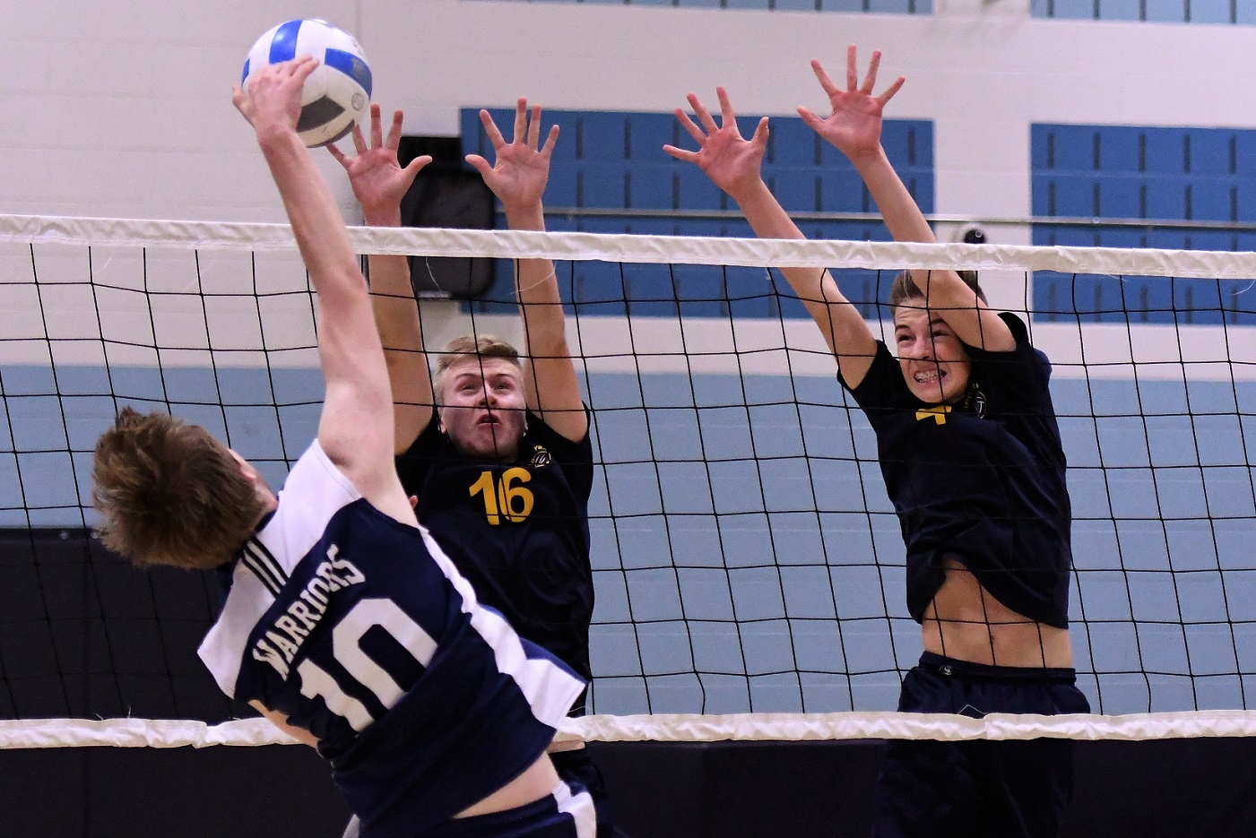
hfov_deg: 15.9
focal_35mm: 129
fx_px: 4502
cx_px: 628
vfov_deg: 10.6
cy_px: 419
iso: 5000
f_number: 2.8
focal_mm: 86
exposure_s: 1/1000
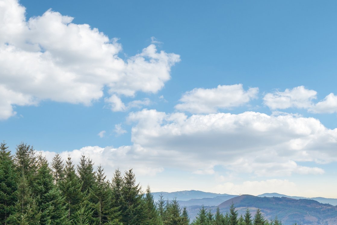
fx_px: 599
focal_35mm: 64
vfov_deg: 20.8
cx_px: 251
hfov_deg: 30.9
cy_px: 205
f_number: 8
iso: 400
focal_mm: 35
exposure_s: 1/160
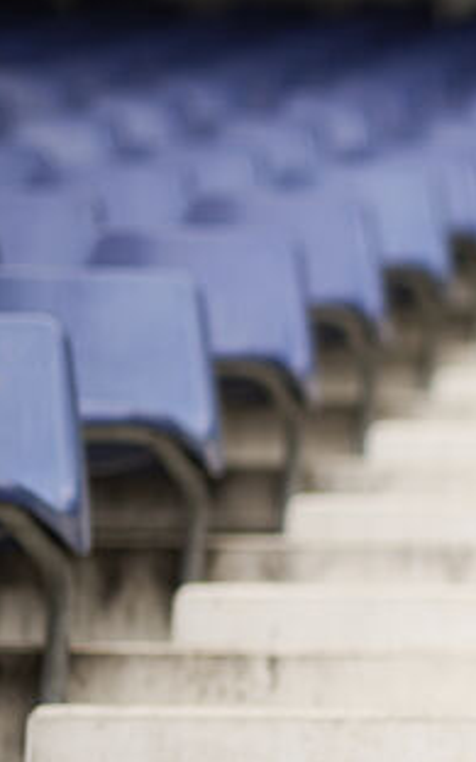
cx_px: 957
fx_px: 4193
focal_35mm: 202
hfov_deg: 6.3
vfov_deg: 10.4
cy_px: 550
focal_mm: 50
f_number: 1.3
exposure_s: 1/1250
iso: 64
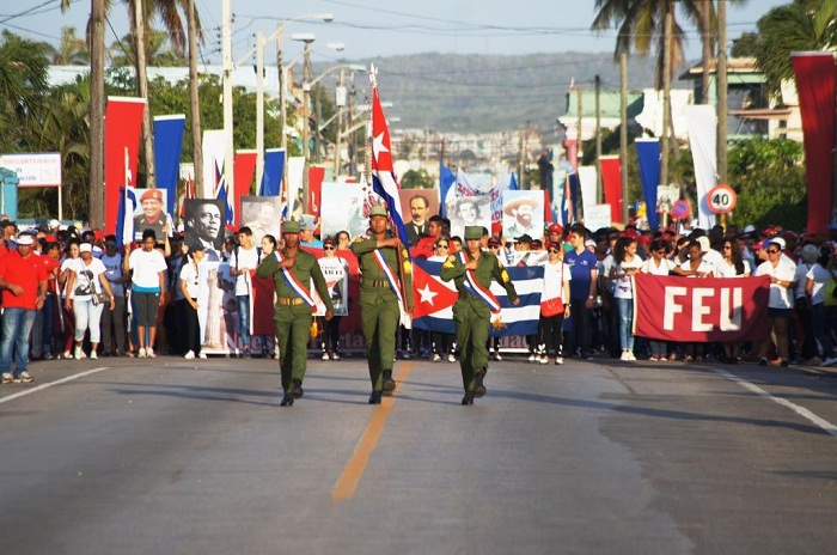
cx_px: 418
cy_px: 278
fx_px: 6962
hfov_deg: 6.9
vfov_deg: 4.6
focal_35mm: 300
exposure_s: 1/320
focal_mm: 200
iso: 100
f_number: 6.3
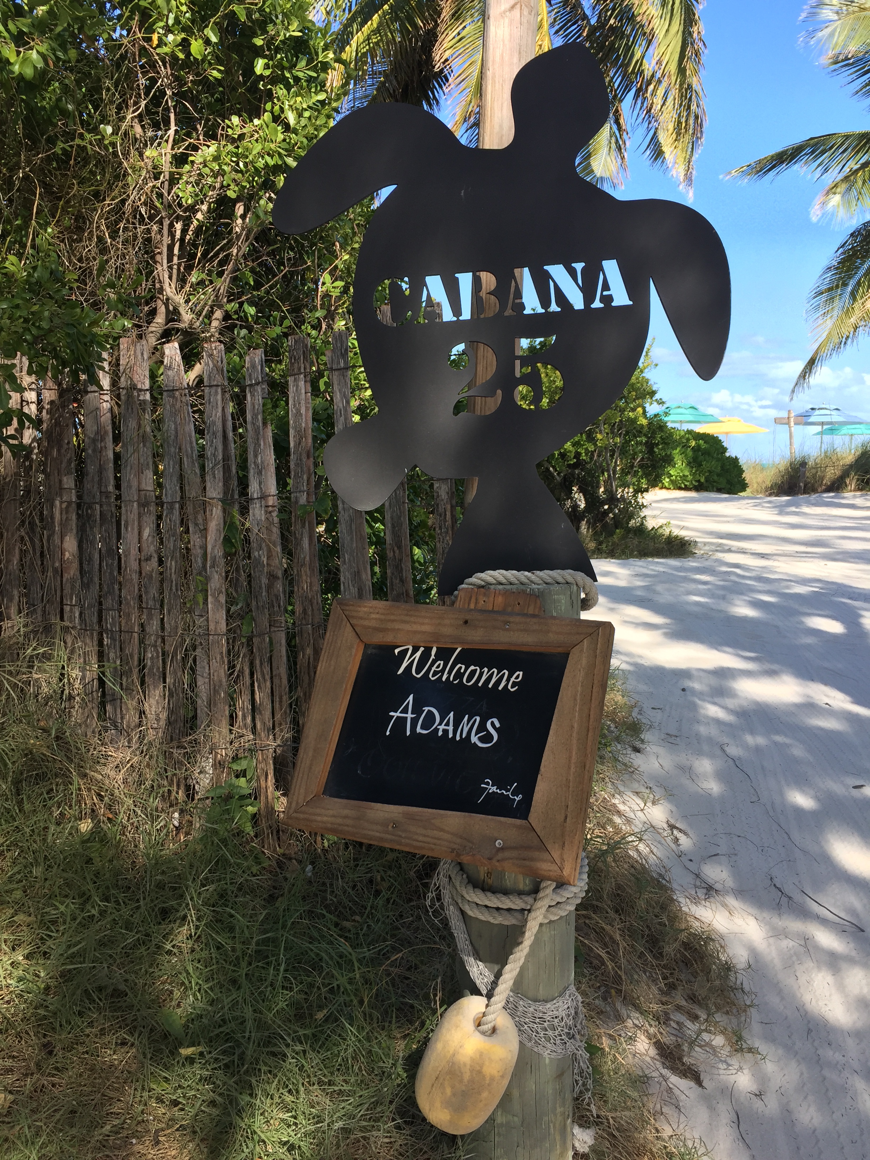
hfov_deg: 48.2
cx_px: 435
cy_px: 580
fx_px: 972
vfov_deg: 61.7
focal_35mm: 29
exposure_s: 1/824
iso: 32
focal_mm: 4.15
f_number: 2.2
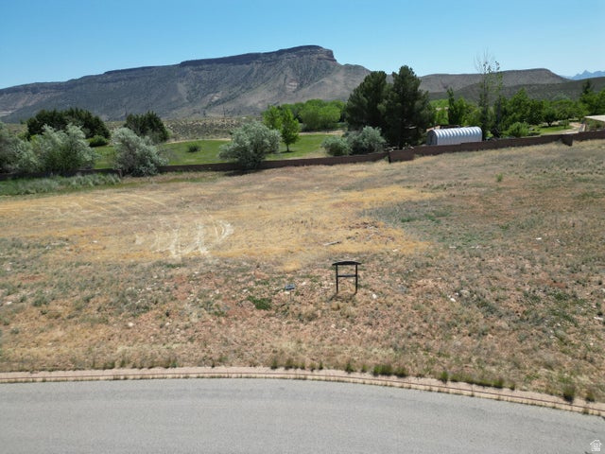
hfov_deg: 71.6
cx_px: 302
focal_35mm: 24
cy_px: 227
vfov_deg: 56.8
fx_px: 419
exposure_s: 1/2500
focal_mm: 6.72
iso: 100
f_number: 1.7
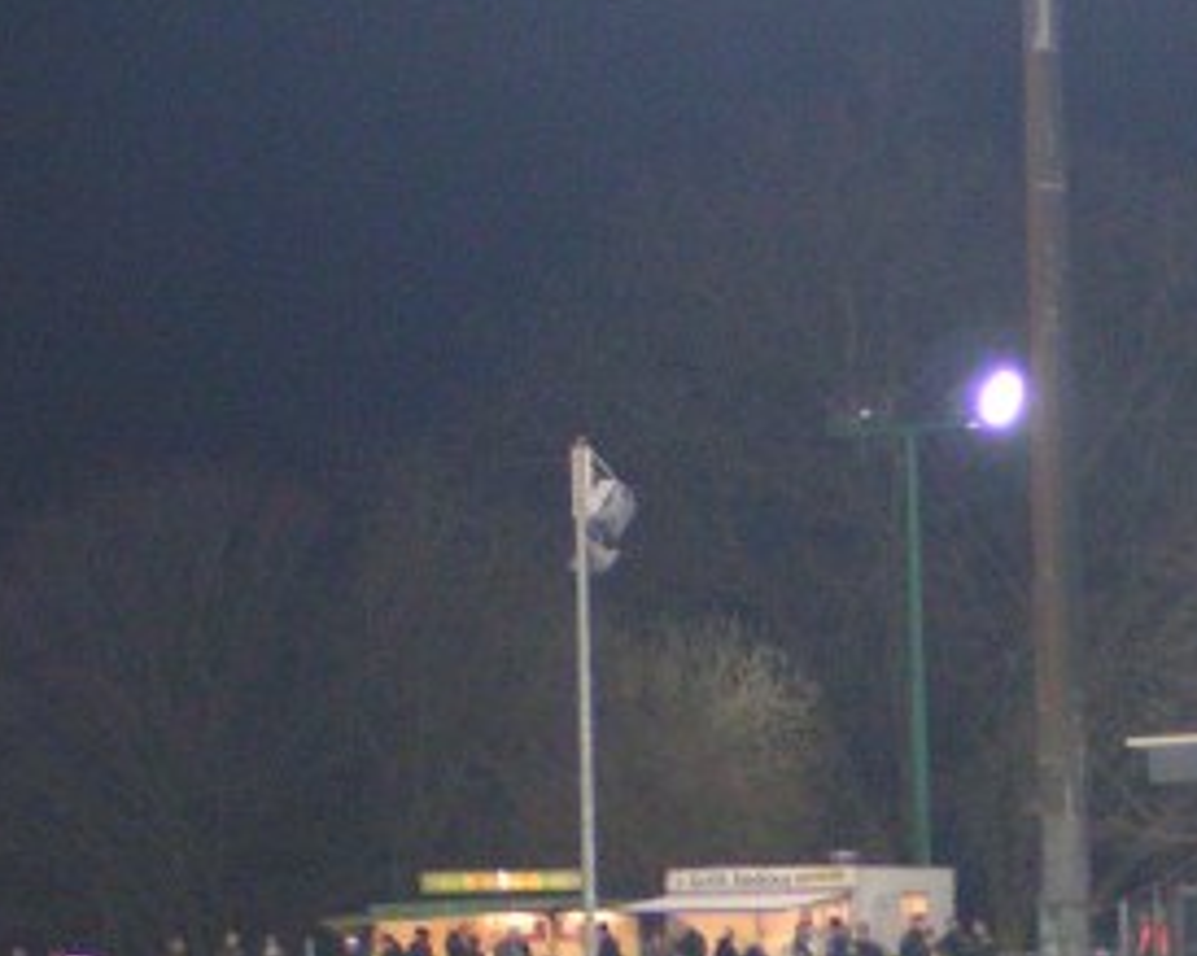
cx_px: 1586
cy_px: 1222
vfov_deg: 5.7
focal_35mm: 271
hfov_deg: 7.1
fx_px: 9597
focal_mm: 14.5
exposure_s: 1/20
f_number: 3.5
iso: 200
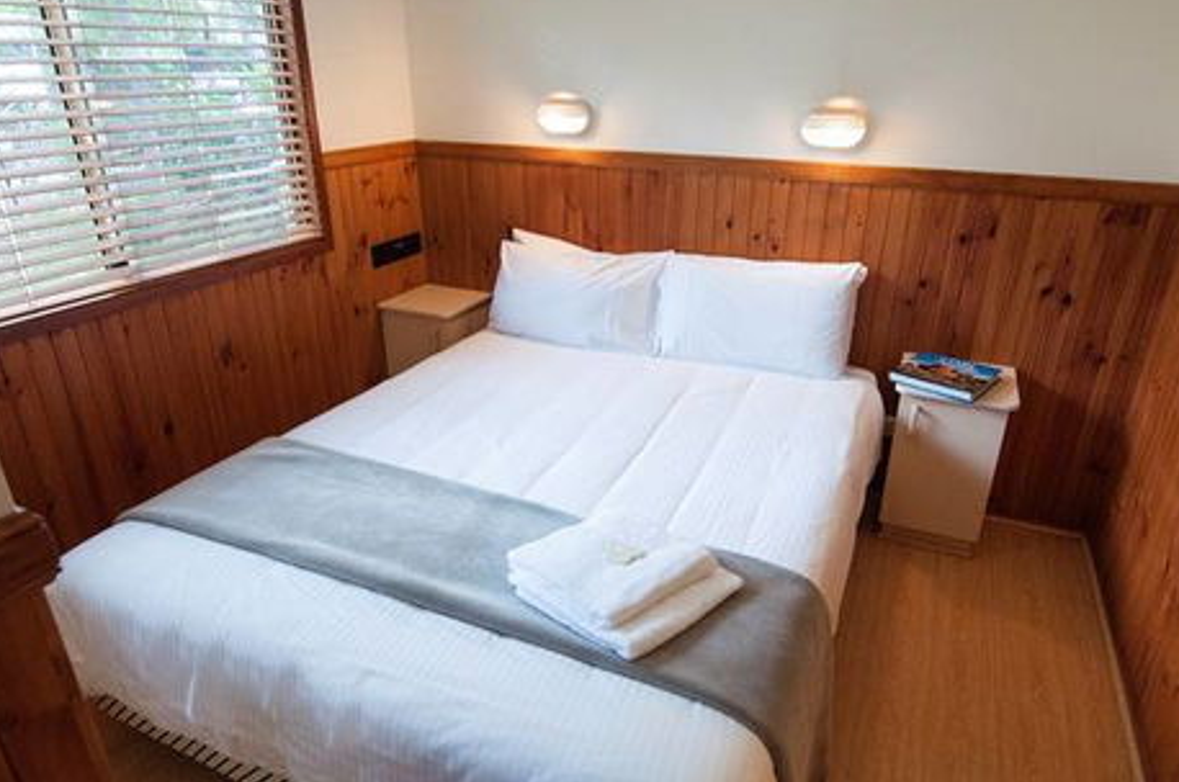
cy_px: 391
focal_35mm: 22
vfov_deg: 57.1
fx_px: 719
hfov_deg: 78.6
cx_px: 602
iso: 1600
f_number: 5.6
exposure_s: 1/125
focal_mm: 14
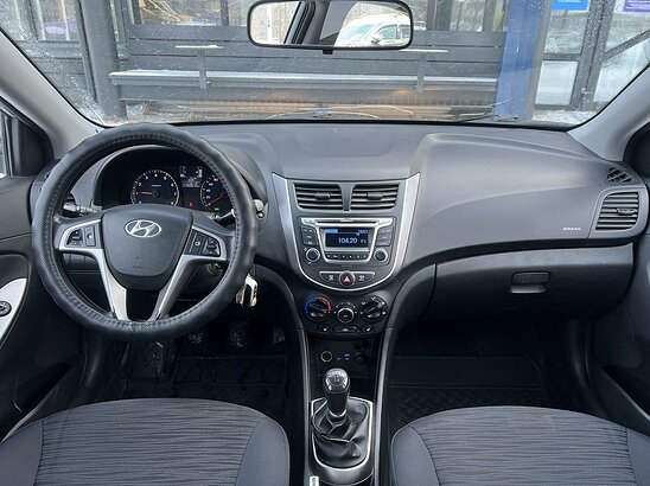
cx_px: 325
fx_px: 488
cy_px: 243
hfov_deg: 67.3
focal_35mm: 26
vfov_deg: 53.0
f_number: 1.5
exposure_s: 1/121
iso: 125
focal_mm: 5.7
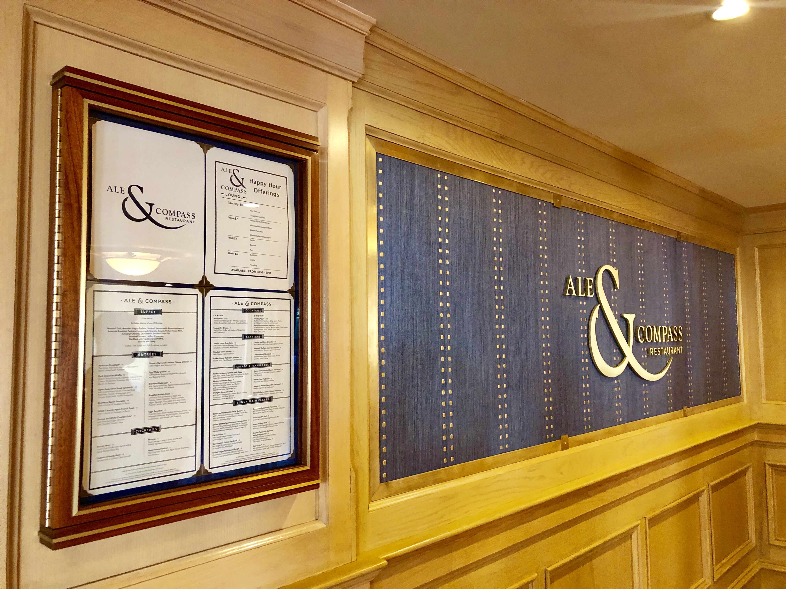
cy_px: 294
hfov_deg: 63.4
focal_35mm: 28
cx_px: 393
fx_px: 636
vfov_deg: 49.7
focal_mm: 3.99
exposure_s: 1/6
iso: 80
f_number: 1.8
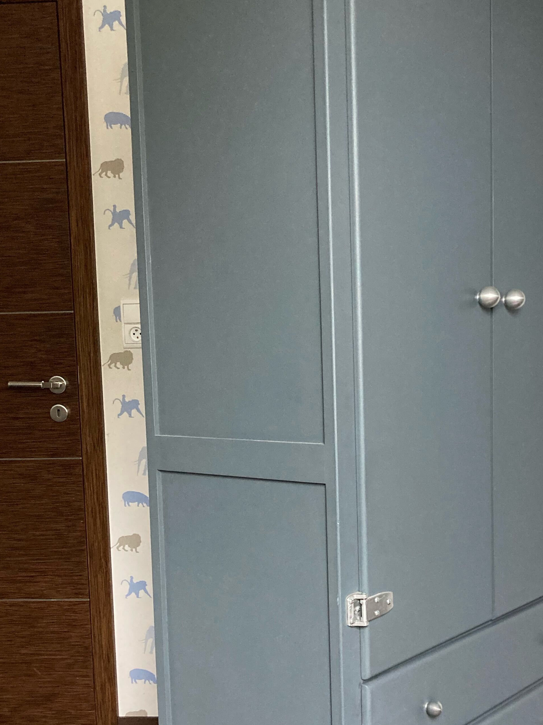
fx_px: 920
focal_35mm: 44
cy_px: 471
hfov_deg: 32.5
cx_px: 375
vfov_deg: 42.5
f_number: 1.8
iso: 250
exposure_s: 1/60
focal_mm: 3.99
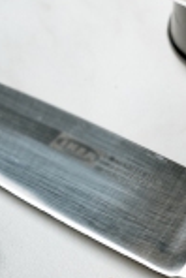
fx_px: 4446
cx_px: 606
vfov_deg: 3.6
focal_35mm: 575
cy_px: -167
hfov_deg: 2.4
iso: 200
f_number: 4
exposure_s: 1/125
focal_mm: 85
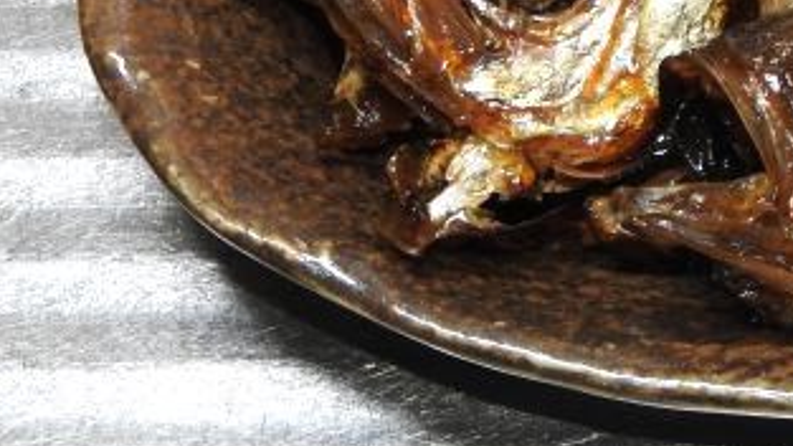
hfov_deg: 12.6
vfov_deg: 7.2
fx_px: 3511
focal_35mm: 167
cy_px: -13
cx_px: 907
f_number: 4.2
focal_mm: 10.7
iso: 180
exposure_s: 1/30
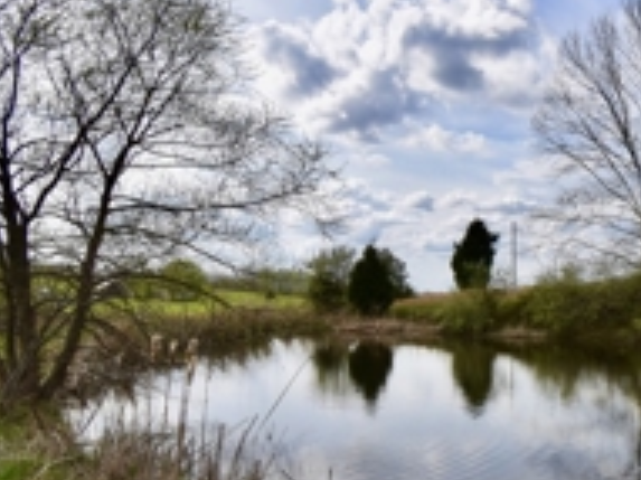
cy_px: 332
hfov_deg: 44.7
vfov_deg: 41.0
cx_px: 658
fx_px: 629
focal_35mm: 34
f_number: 13
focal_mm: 10
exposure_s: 1/200
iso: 100
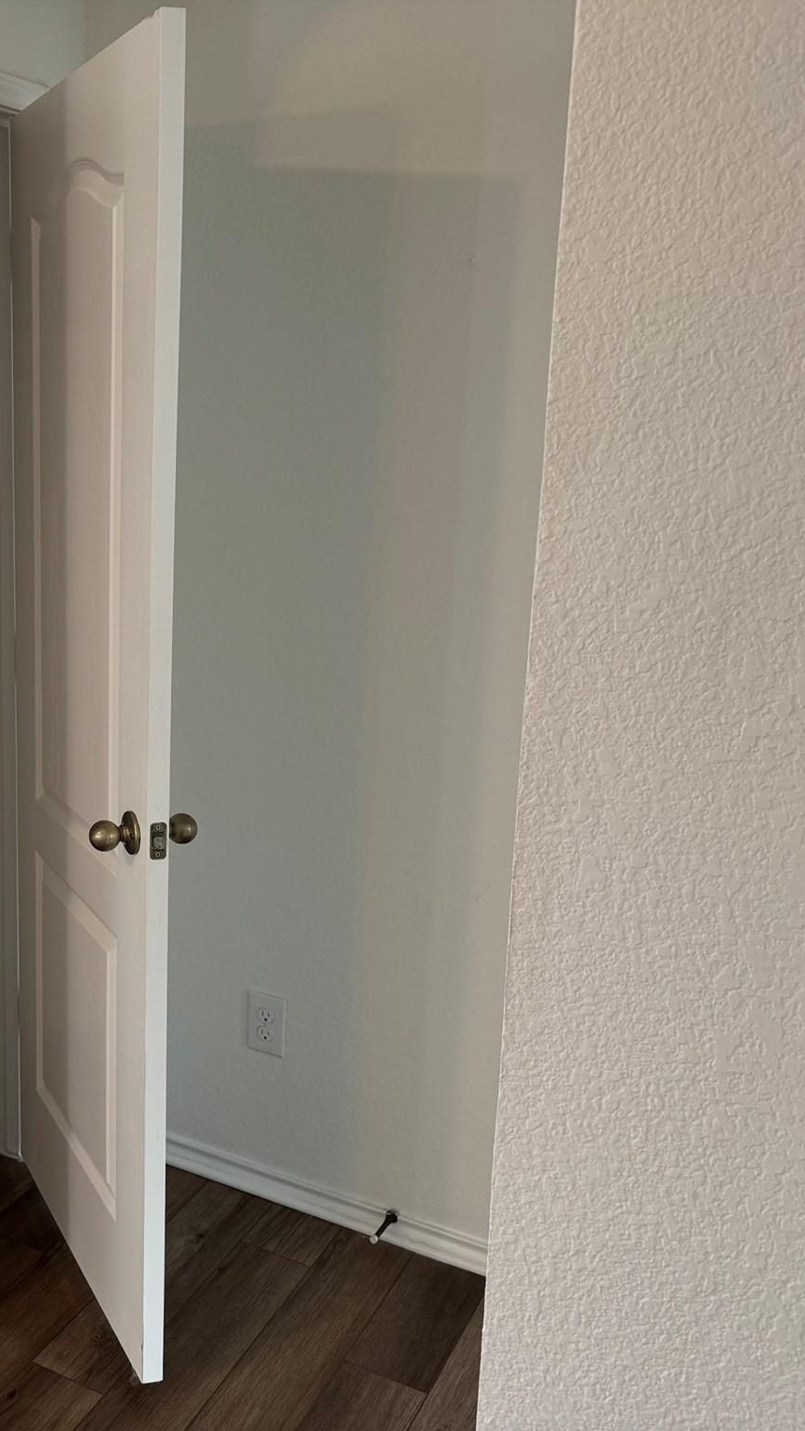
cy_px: 714
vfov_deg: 56.6
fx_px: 1328
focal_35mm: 35
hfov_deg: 31.4
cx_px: 13
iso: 125
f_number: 1.78
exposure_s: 1/60
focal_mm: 6.76
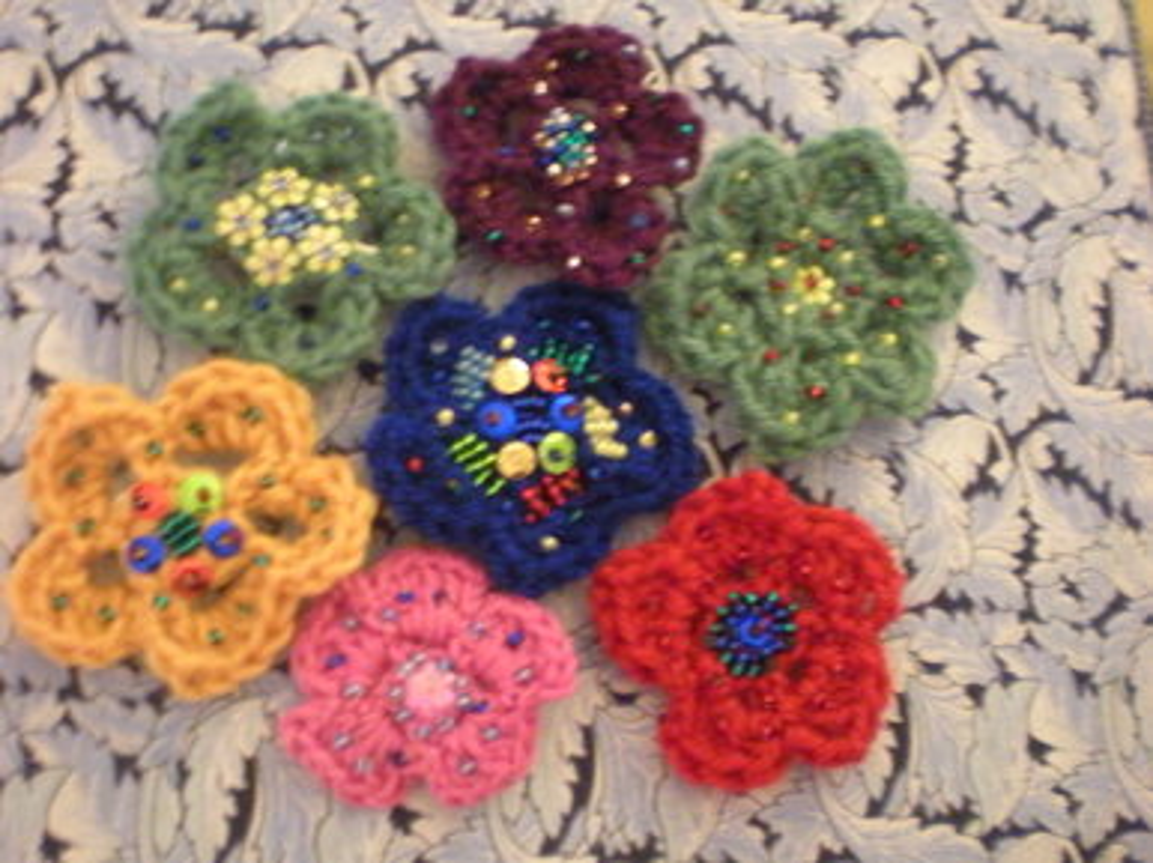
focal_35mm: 38
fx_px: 1265
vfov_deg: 37.7
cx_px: 576
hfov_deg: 49.0
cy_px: 432
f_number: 3.1
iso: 800
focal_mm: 6.3
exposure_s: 1/2.7
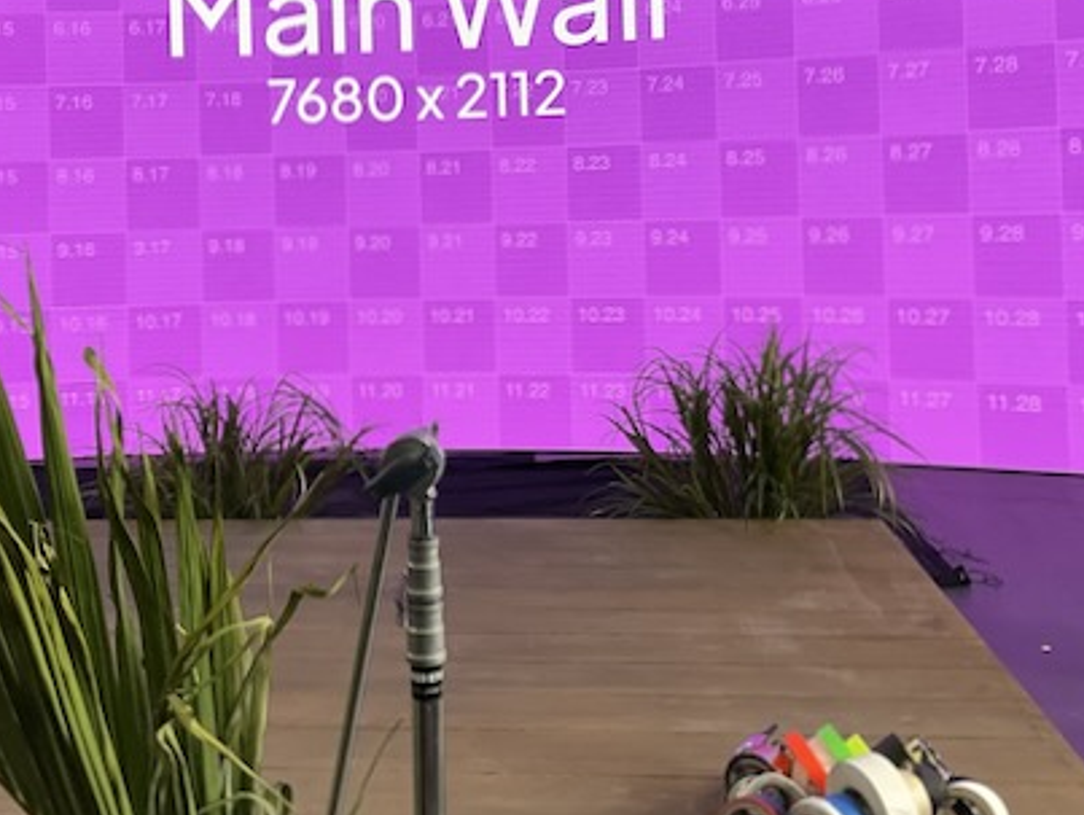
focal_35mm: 46
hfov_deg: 41.1
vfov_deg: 30.9
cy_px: 175
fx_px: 1442
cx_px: 481
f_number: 1.8
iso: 50
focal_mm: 3
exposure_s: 1/118
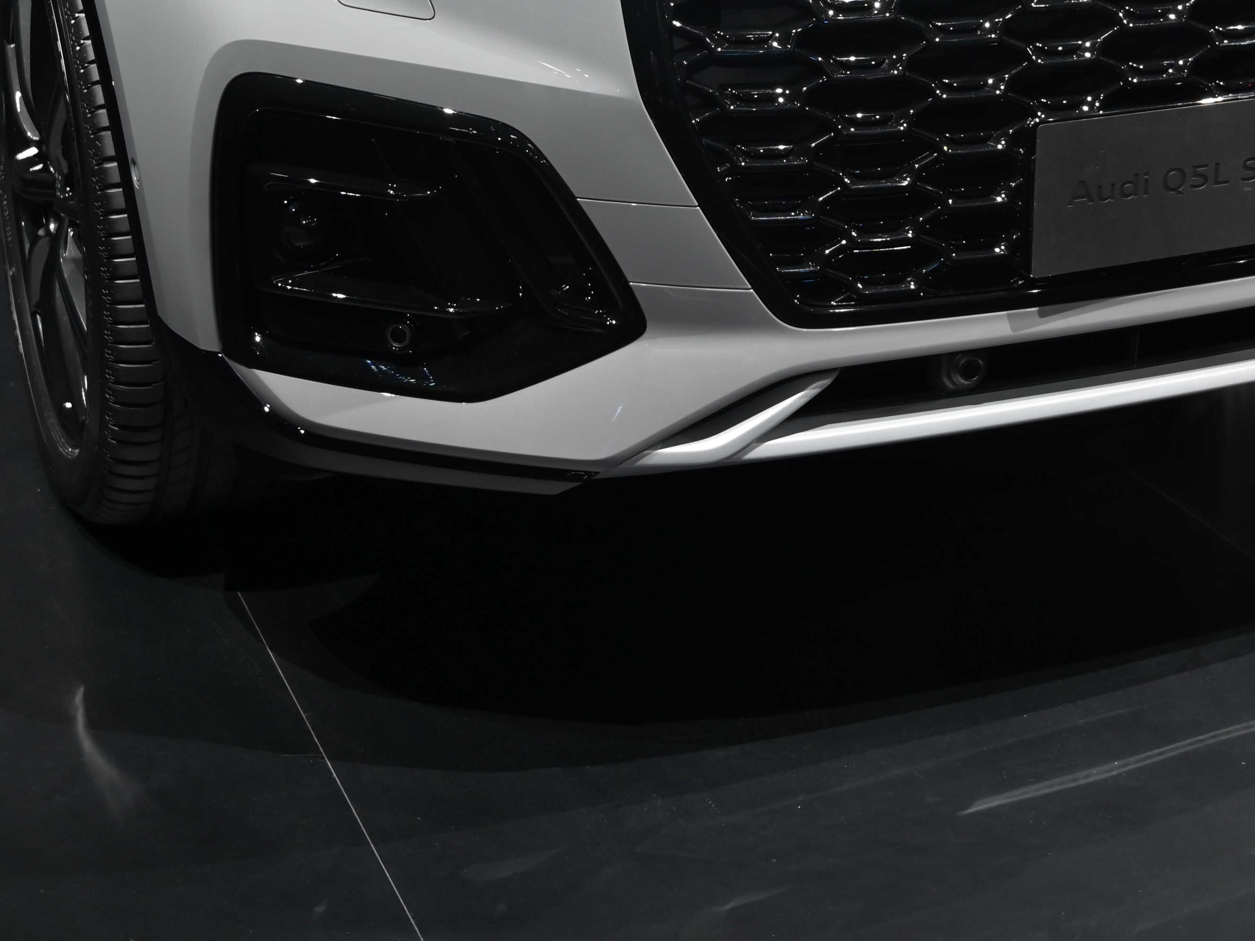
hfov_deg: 27.9
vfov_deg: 20.8
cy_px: 89
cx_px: 852
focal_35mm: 69
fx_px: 2505
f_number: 4
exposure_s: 1/100
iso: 320
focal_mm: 31.5
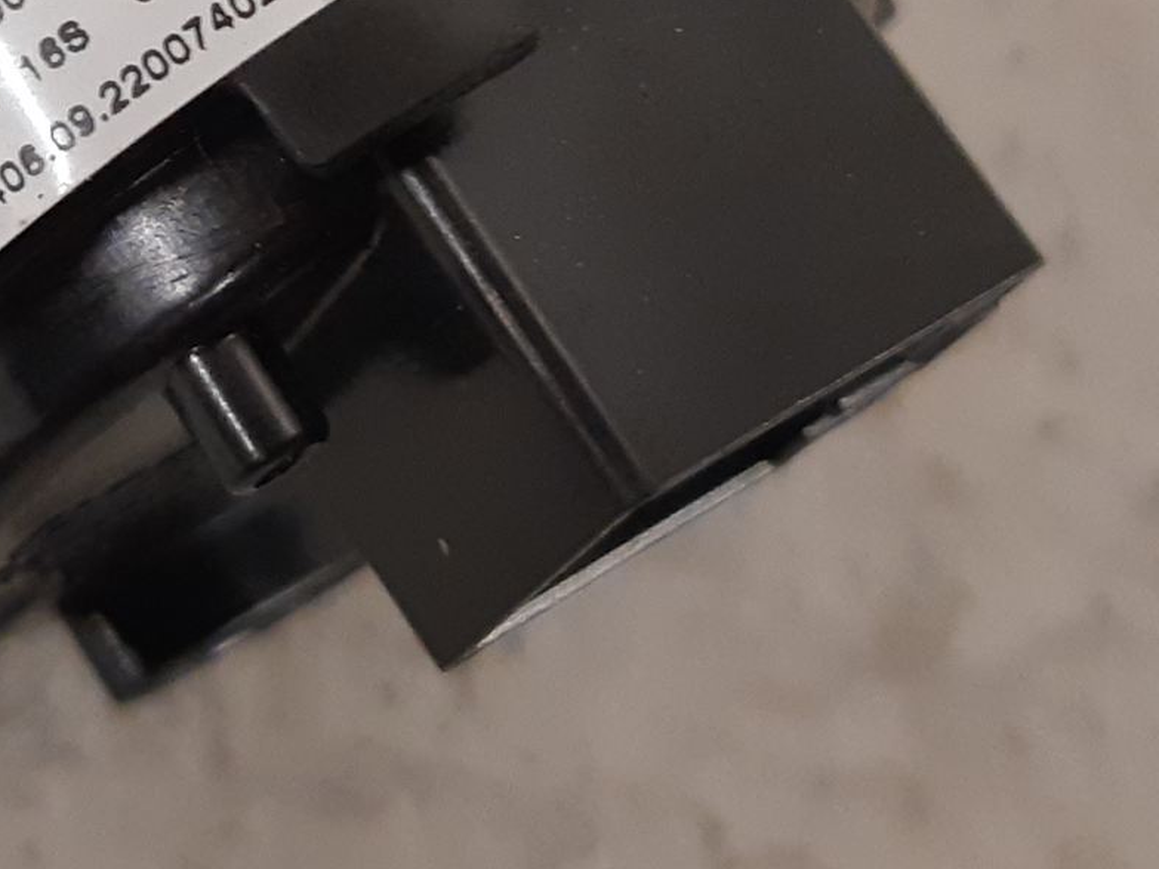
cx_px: 176
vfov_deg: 20.5
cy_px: -102
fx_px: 2276
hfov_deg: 27.8
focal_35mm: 68
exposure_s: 1/33
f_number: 1.7
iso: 250
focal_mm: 3.93
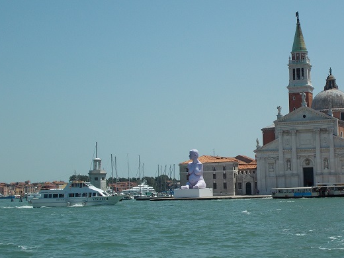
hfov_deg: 23.0
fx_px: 845
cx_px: 214
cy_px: 134
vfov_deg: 17.4
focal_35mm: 85
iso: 80
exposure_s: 1/800
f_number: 5.3
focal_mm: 11.8
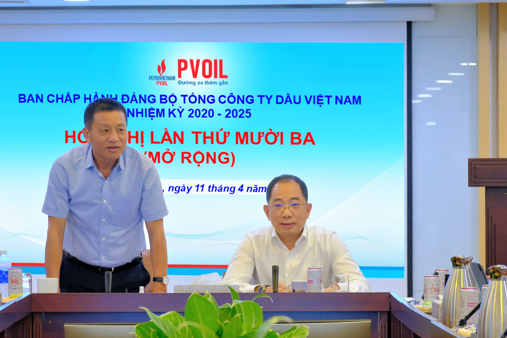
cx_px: 213
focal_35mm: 166
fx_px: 2338
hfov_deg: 12.4
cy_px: 185
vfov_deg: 8.3
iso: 6400
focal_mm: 95.4
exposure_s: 1/120
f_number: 5.4
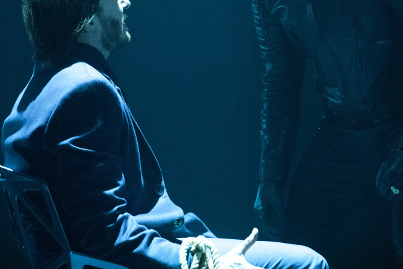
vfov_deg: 12.3
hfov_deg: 18.4
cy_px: 63
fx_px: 1243
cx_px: 200
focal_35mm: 111
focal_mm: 60
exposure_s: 1/500
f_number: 4.5
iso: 8000
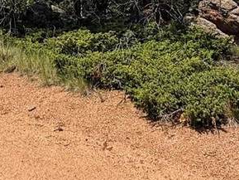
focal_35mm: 62
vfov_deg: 21.8
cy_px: -41
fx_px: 428
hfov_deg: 30.7
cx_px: 65
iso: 50
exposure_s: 1/1125
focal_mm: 2.22
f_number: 2.2
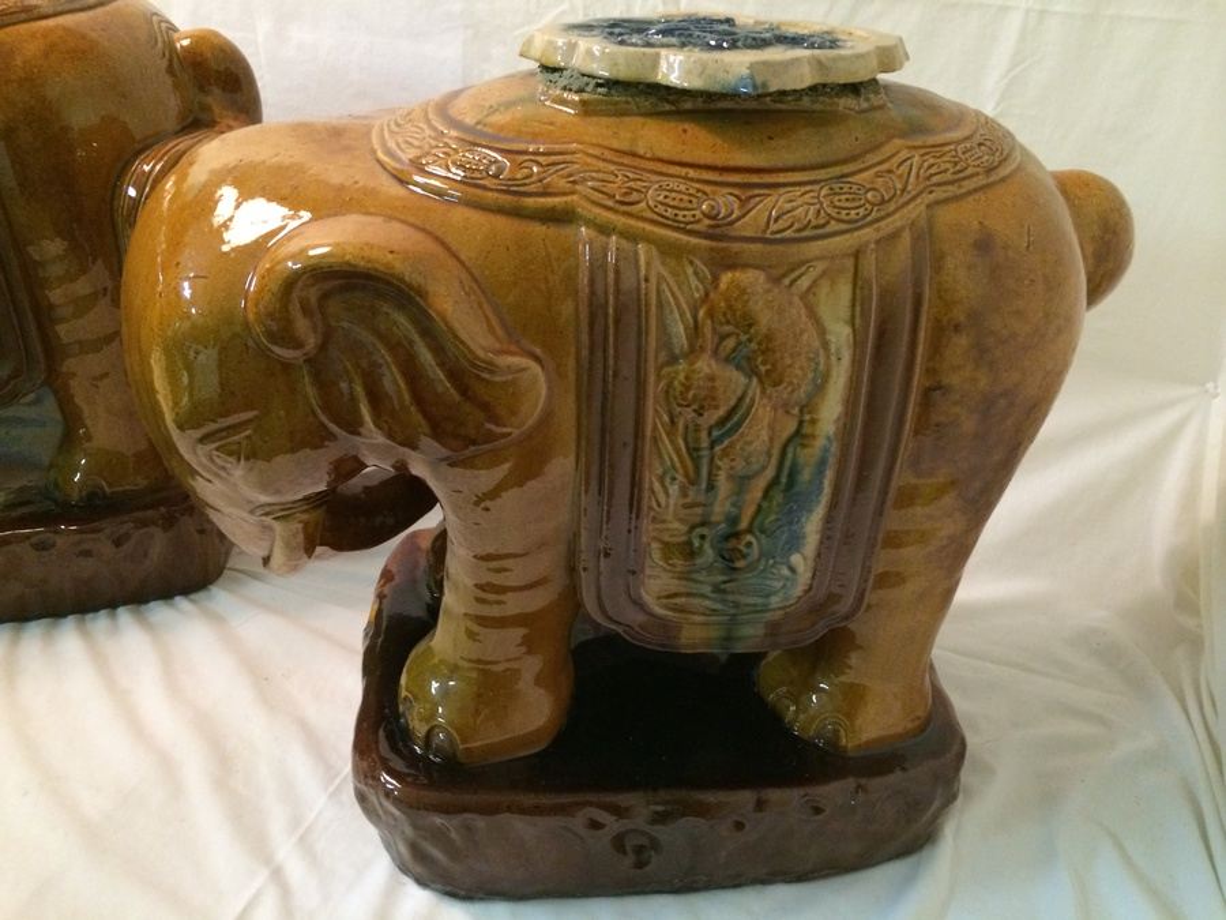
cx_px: 613
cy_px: 460
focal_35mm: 30
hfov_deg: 60.0
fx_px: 1063
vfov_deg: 46.8
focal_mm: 4.12
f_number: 2.2
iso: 320
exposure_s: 1/15
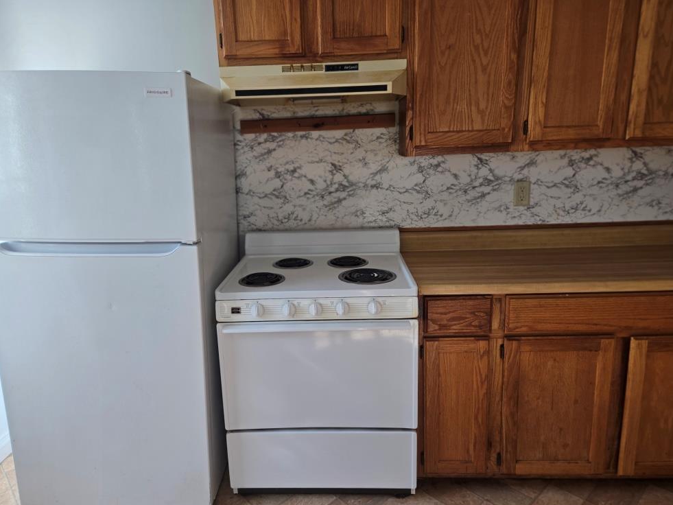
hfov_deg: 71.6
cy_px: 252
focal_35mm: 24
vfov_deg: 56.8
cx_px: 329
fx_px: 467
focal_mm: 5.4
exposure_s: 1/120
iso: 64
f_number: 1.8
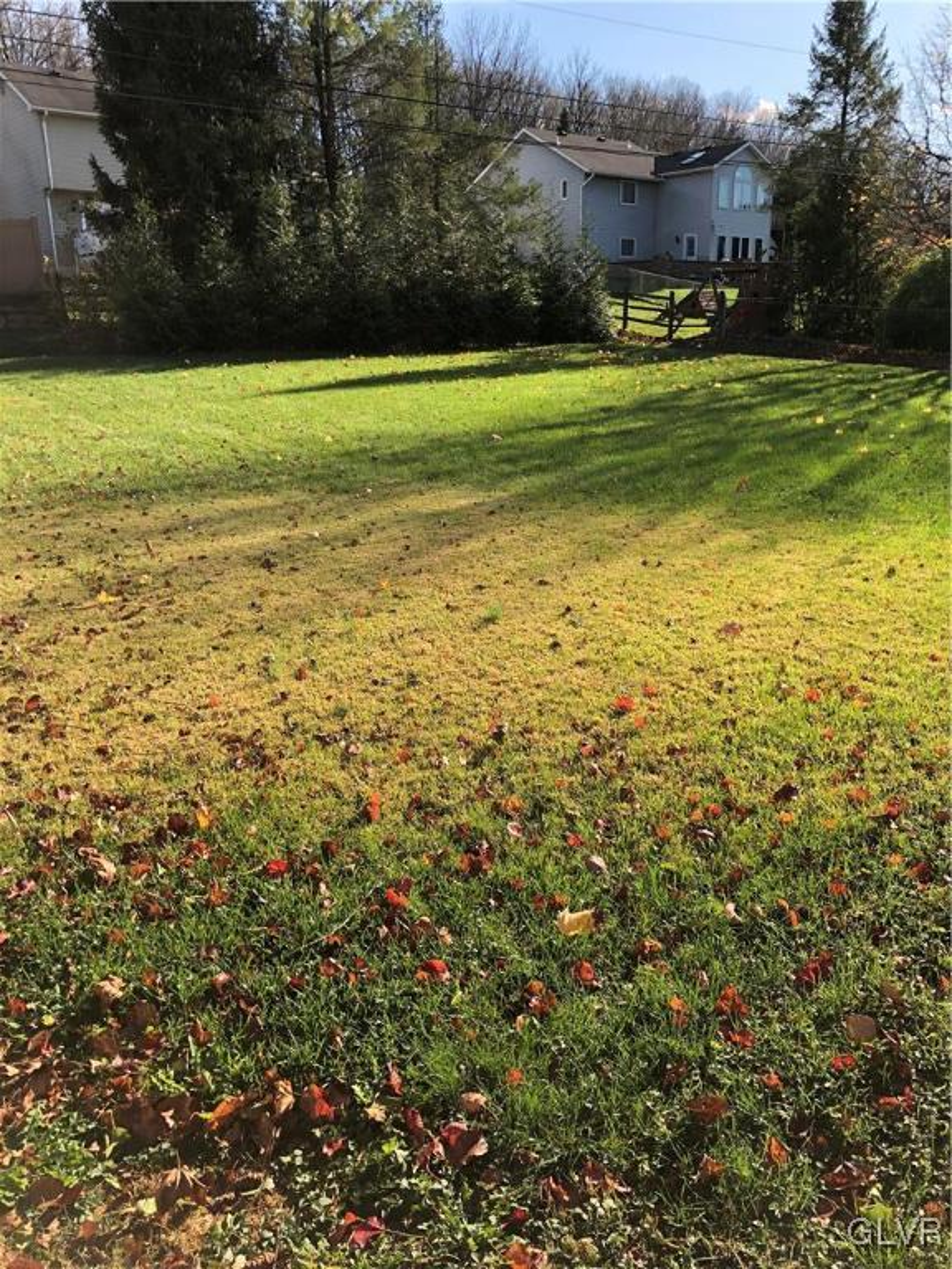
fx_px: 1027
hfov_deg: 49.7
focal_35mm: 28
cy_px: 634
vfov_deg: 63.4
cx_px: 476
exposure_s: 1/727
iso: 20
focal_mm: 4
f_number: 1.8
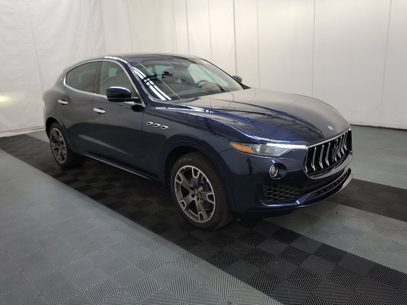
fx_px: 318
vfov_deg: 51.3
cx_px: 212
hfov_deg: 65.3
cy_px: 143
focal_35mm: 27
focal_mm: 6.7
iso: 148
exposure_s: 1/59
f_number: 1.8
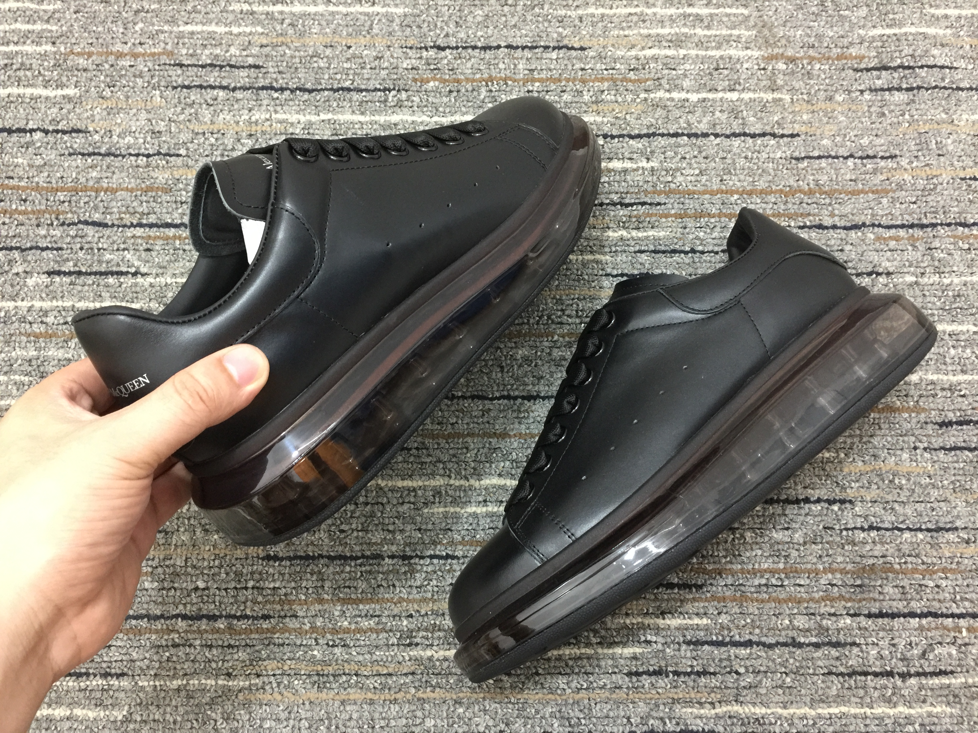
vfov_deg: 48.2
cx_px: 489
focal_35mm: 29
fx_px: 819
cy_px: 366
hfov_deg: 61.7
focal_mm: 4.15
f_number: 2.2
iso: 160
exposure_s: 1/17
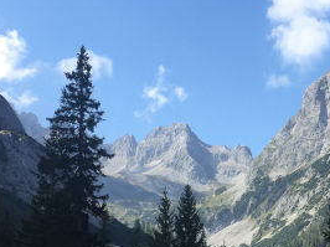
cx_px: 258
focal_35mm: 71
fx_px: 676
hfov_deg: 27.0
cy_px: 120
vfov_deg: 20.7
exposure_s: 1/1199
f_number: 2.2
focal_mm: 4.15
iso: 32
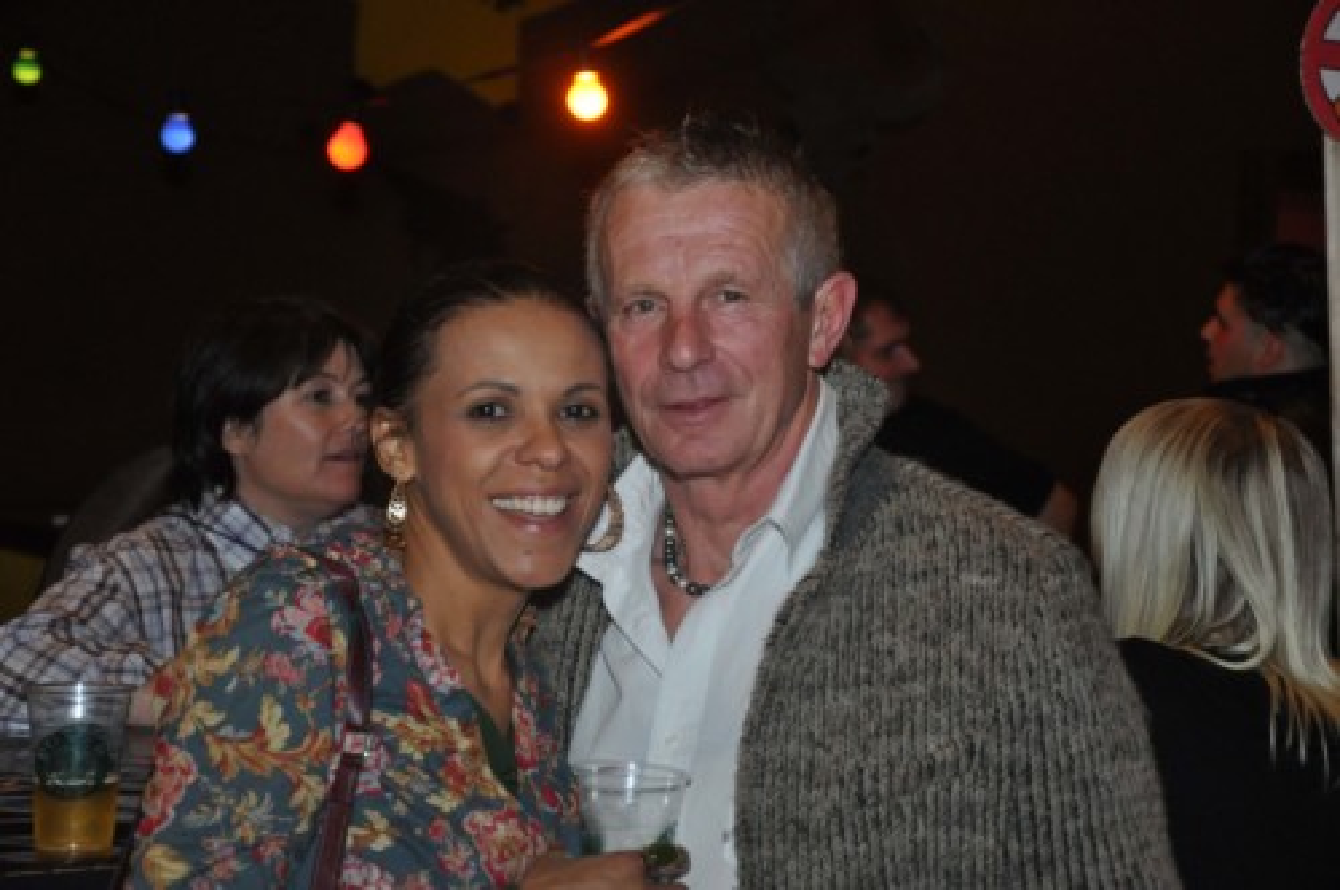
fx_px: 3680
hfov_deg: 20.6
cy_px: 445
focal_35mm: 99
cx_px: 670
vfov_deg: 13.8
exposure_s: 1/60
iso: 800
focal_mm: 66
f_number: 5.3
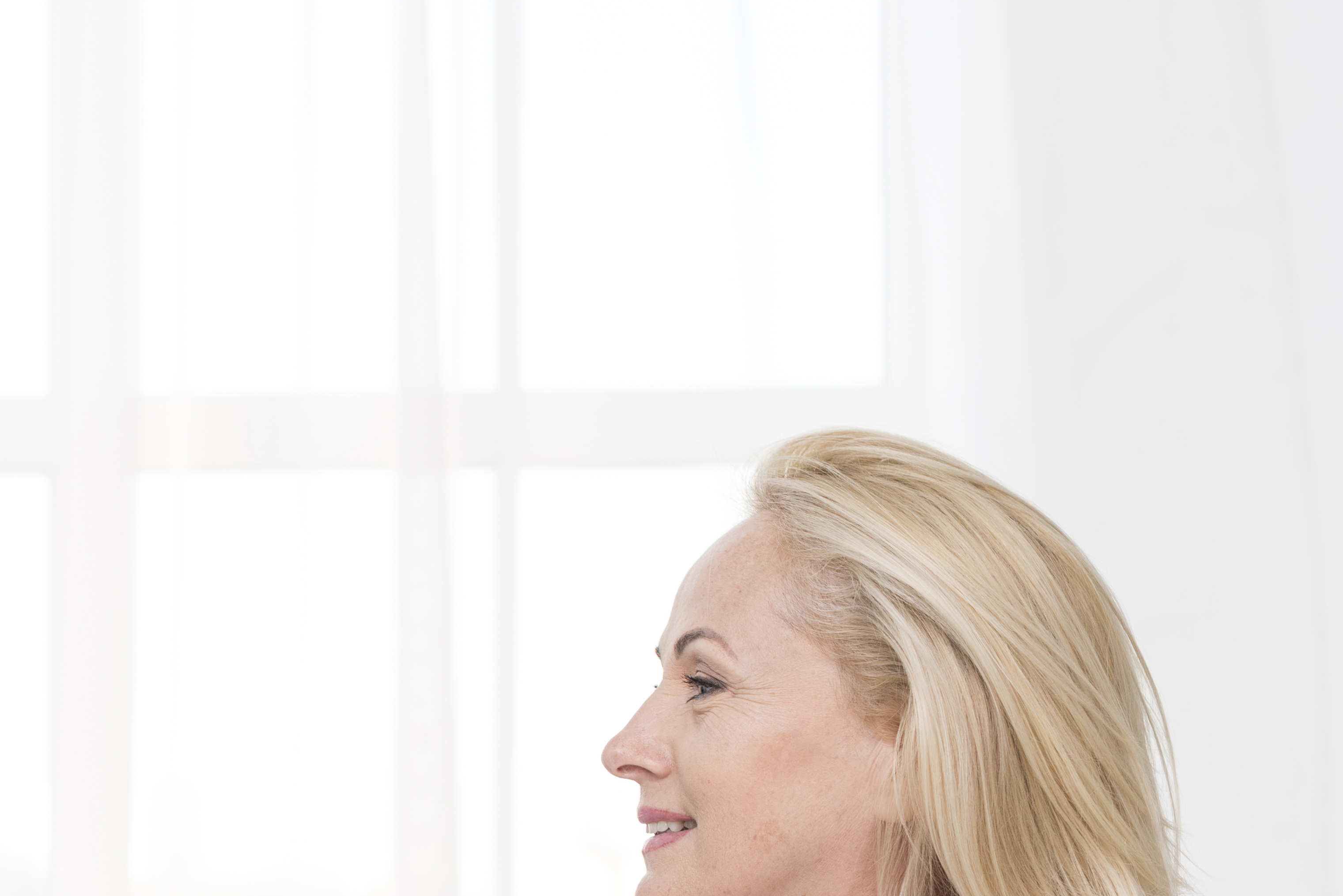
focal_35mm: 121
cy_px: 1058
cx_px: -127
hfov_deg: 16.4
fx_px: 4515
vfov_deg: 11.1
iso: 125
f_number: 4
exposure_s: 1/125
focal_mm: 50
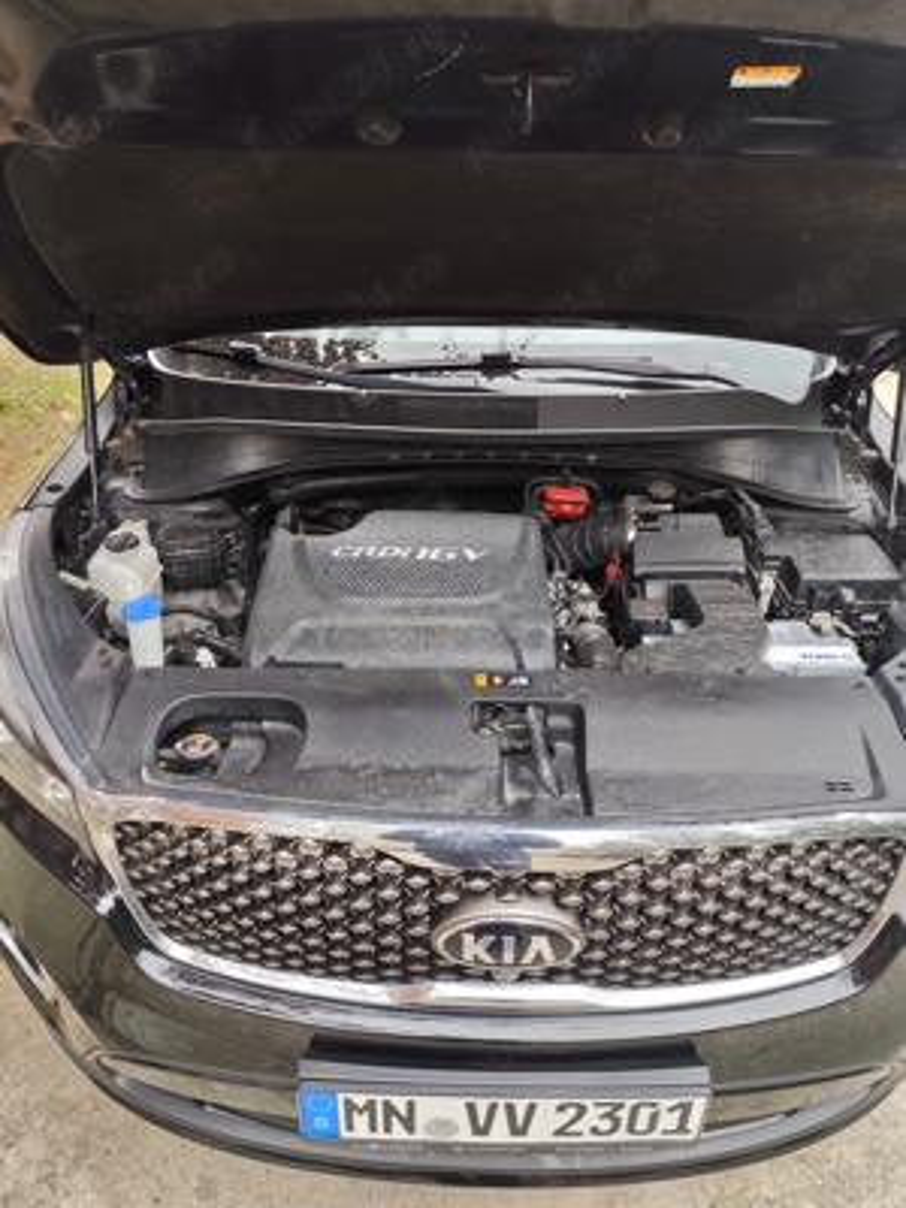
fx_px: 803
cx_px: 453
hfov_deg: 58.9
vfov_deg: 73.9
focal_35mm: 23
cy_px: 604
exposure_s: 1/100
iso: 125
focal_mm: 6.19
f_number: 1.65
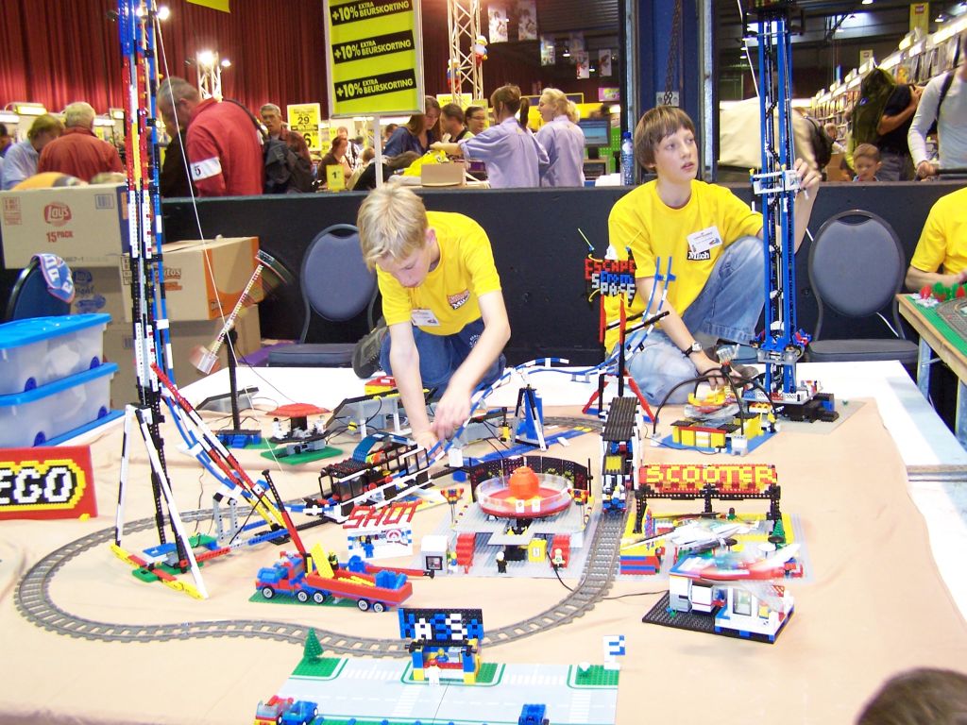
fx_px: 1062
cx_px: 484
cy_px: 362
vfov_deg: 37.7
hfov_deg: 49.0
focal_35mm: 38
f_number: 2.8
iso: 140
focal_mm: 6.3
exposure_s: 1/8
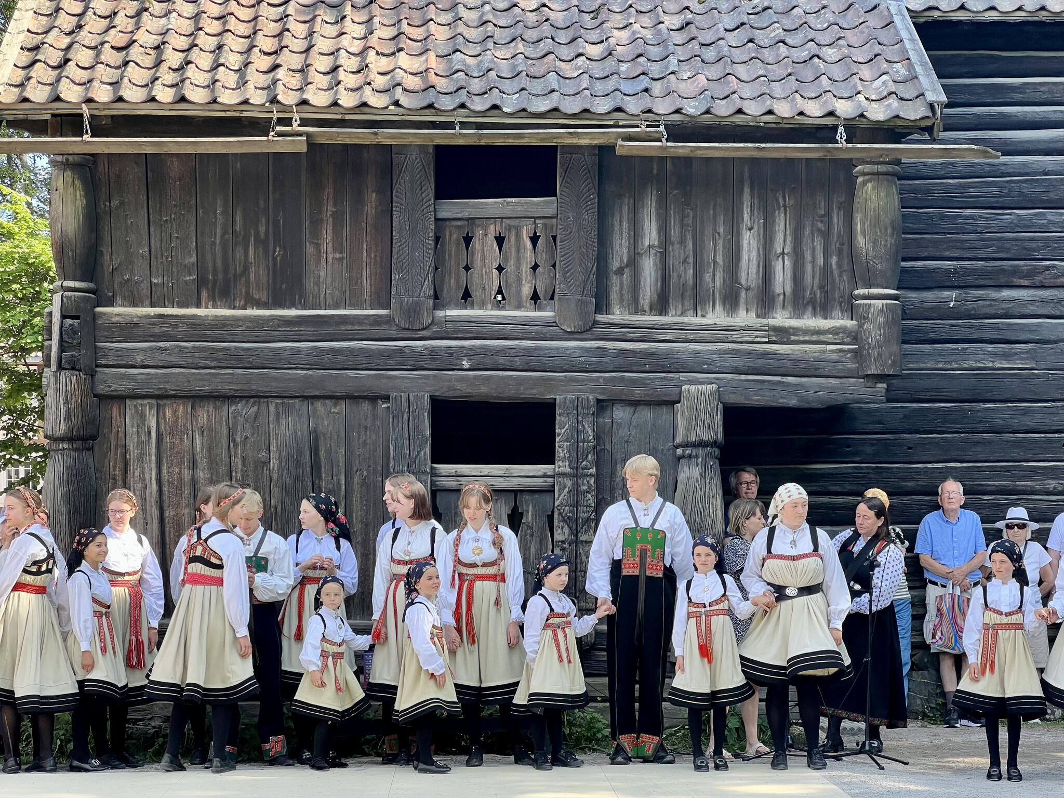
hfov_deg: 25.3
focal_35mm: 77
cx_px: 532
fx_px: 2367
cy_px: 399
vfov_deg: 19.1
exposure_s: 1/99
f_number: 2.8
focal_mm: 9
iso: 40
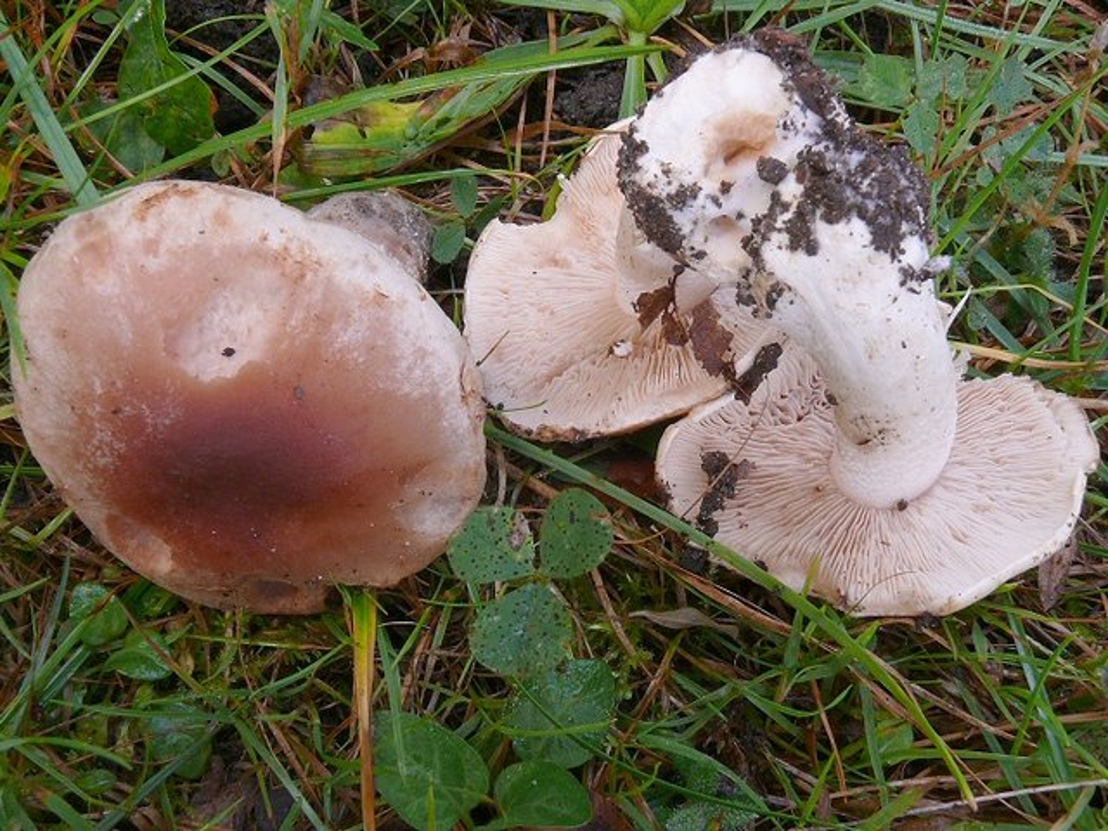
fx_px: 1120
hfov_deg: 52.6
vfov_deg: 40.7
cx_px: 554
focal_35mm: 35
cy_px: 416
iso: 100
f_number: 10
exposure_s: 1/6
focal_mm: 7.4
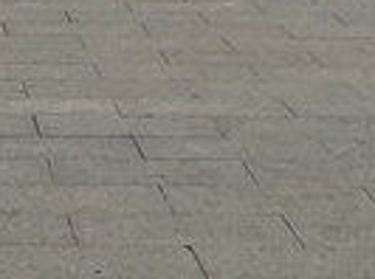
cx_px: -76
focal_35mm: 175
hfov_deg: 11.1
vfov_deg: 7.7
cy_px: -454
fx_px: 1891
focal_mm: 4.15
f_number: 2.2
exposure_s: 1/1412
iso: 32
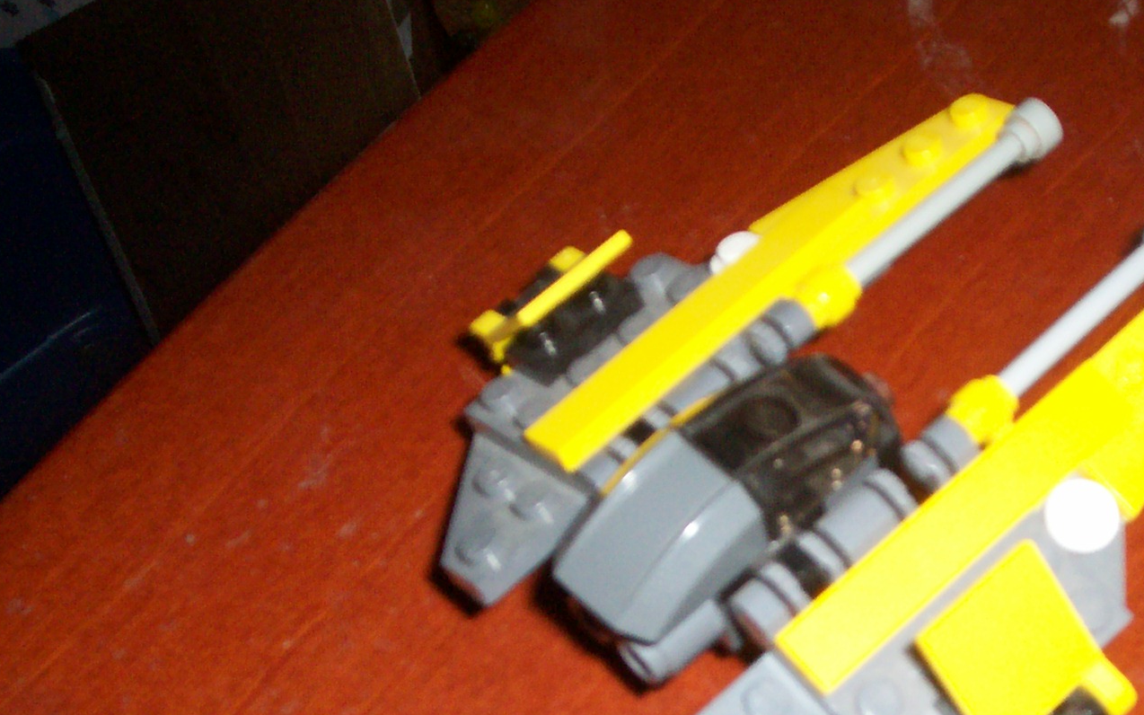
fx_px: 2151
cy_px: 694
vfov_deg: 18.4
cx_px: 863
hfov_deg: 29.3
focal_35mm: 69
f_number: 4.5
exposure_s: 1/64
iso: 140
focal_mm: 5.9
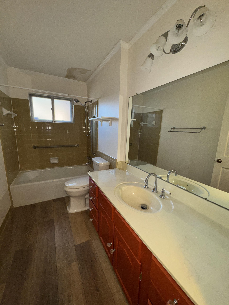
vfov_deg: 102.1
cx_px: 114
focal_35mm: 14
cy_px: 152
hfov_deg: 85.7
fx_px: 123
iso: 80
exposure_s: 1/83
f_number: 2.2
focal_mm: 2.22
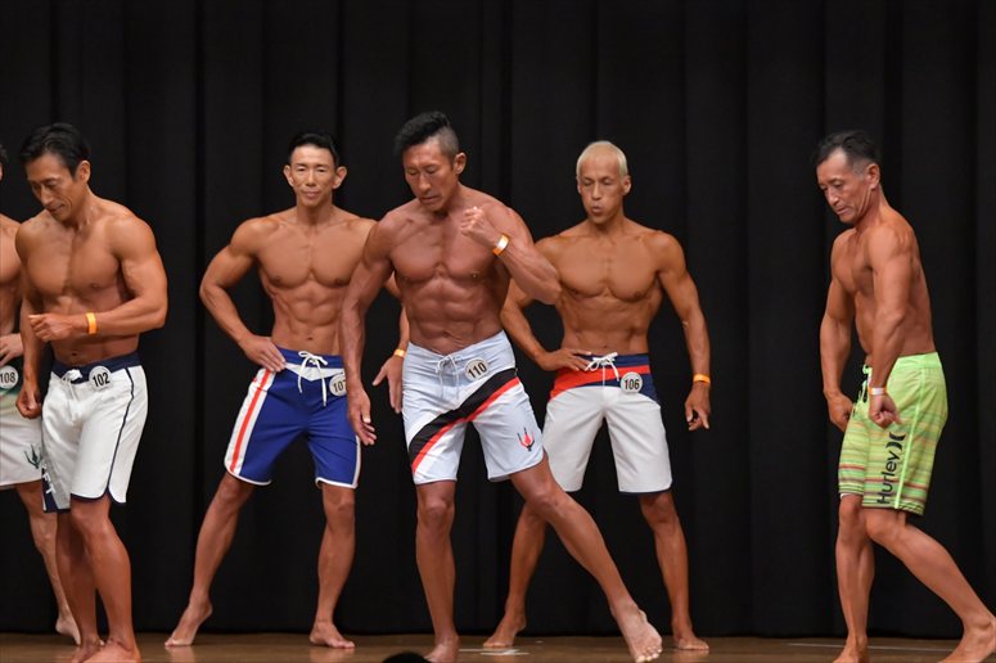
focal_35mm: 217
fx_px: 6001
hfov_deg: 9.5
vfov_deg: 6.3
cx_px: 498
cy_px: 332
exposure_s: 1/400
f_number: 5.6
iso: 6400
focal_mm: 145
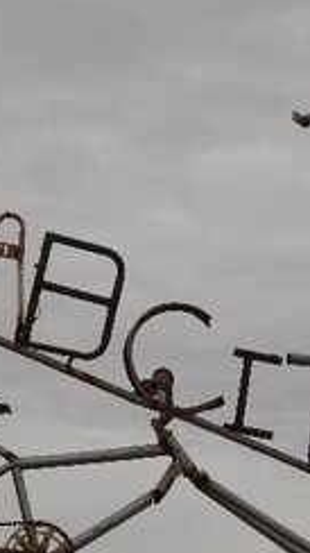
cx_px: 201
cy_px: 420
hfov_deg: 10.3
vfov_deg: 18.0
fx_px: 1727
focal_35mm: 118
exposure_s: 1/800
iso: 125
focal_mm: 16.01
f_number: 7.1
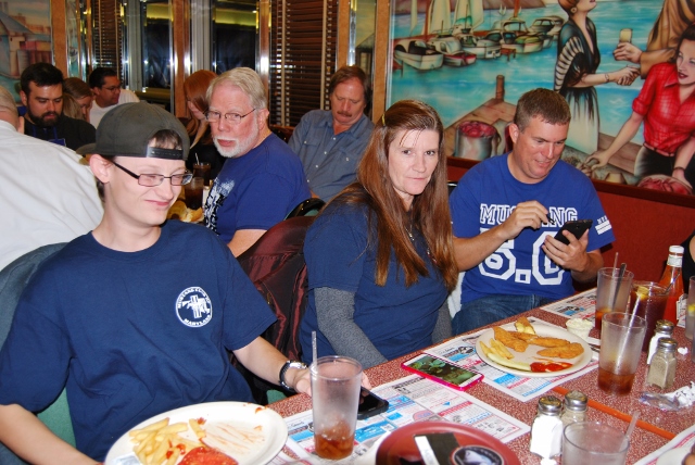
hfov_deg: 55.1
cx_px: 348
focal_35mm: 34
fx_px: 667
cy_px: 232
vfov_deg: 38.4
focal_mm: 23
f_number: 3.8
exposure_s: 1/60
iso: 200
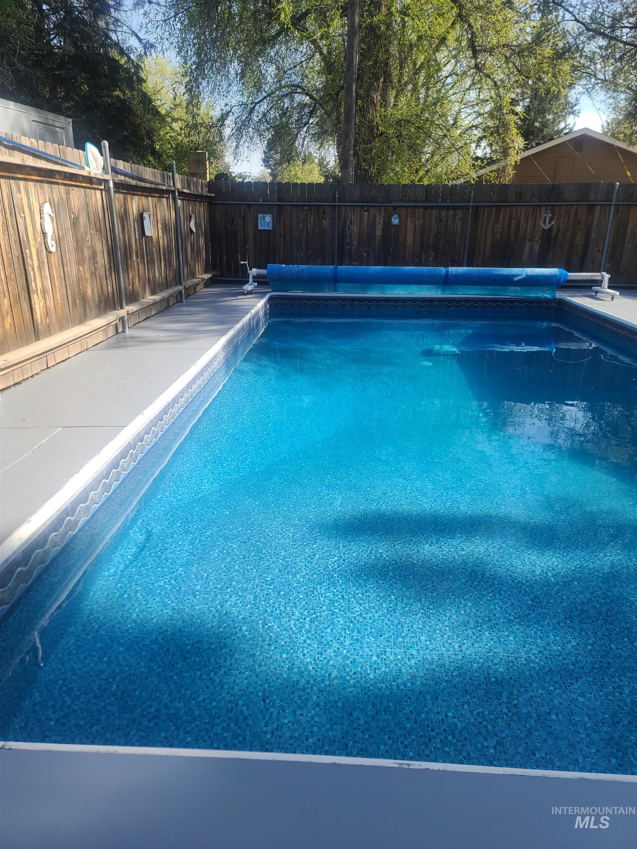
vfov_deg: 69.4
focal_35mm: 25
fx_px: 613
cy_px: 424
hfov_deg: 54.9
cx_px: 318
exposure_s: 1/412
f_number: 1.8
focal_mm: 7
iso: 16
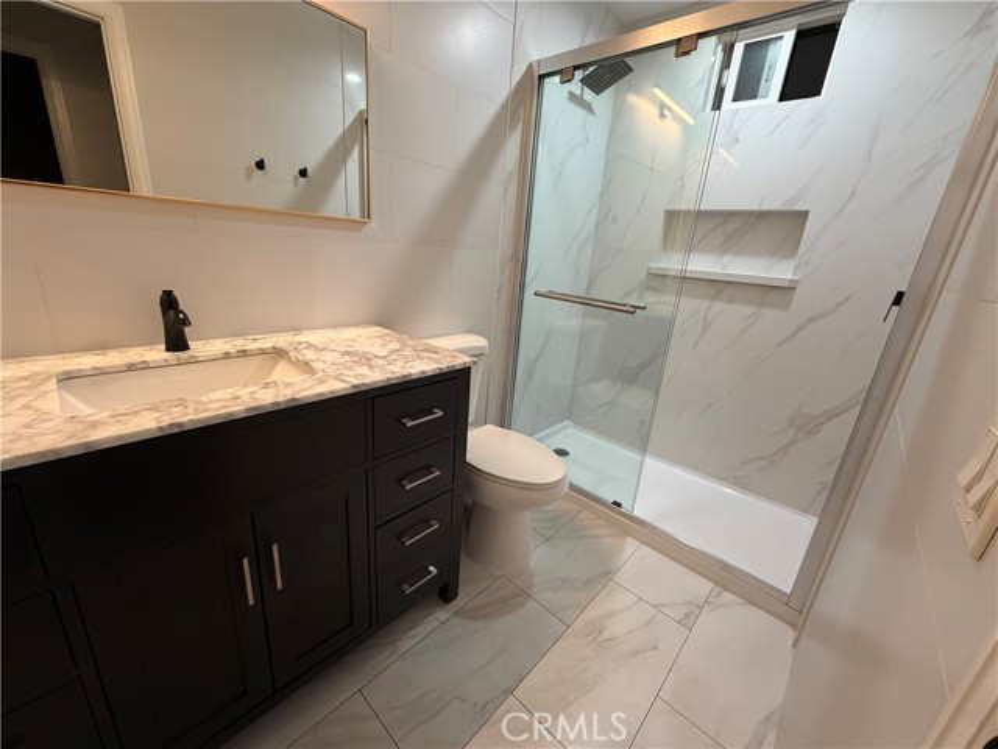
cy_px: 374
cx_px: 499
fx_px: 404
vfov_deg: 85.7
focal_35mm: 14
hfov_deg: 102.1
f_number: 2.2
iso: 320
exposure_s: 1/120
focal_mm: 2.22
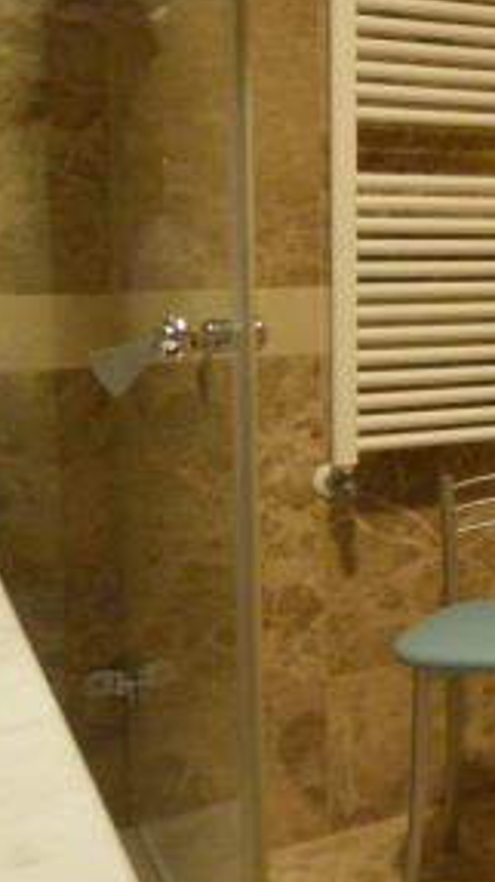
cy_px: 287
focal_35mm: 56
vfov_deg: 36.8
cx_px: 802
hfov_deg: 18.3
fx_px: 1309
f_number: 4
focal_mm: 10
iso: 2800
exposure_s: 1/60
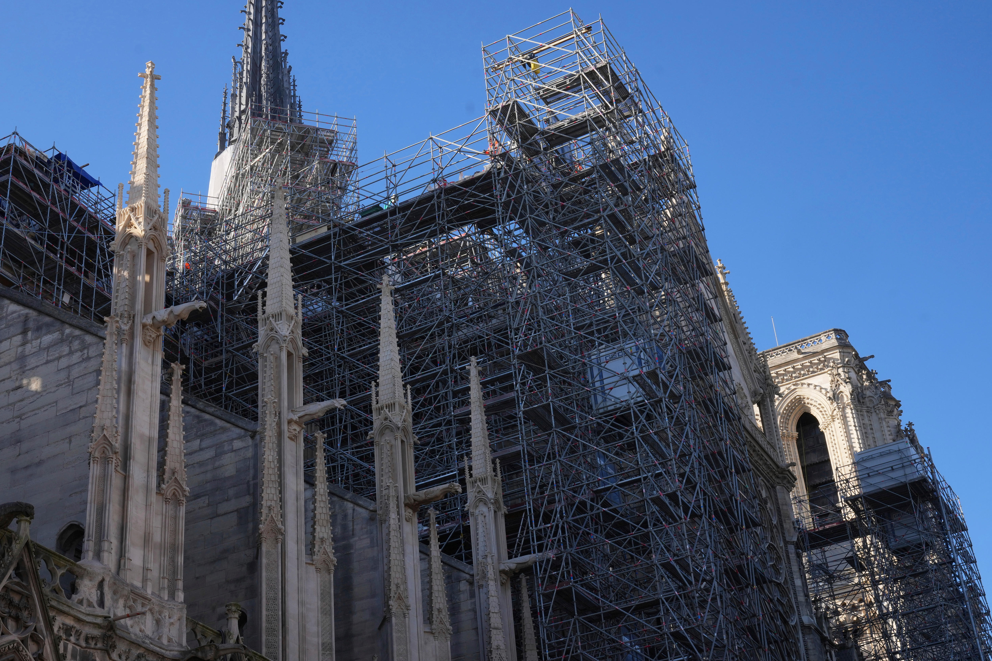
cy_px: 330
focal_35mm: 43
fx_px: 1185
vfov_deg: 31.2
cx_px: 496
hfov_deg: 45.4
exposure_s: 1/250
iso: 400
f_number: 11
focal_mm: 43
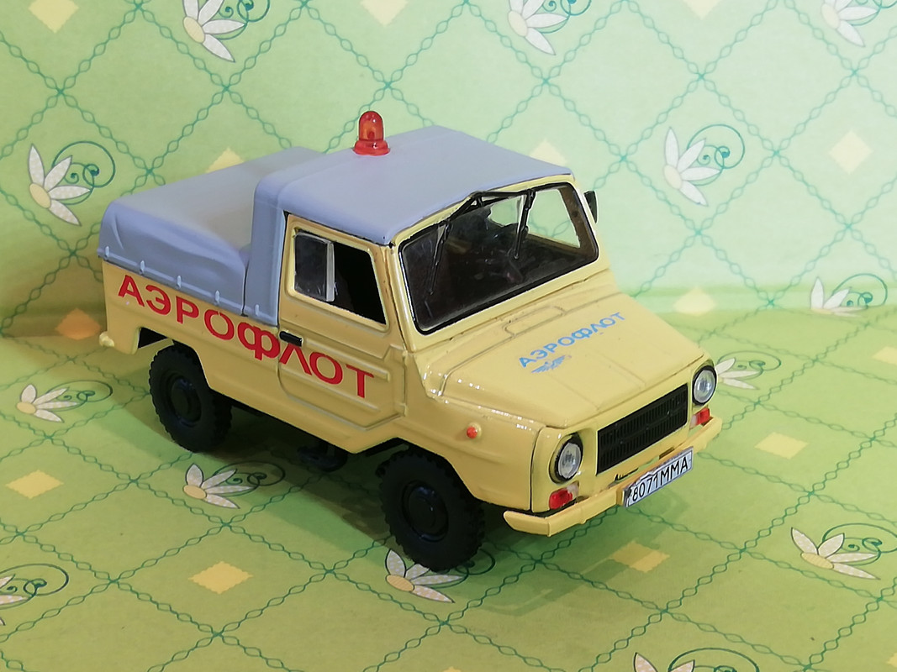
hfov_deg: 31.7
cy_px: 336
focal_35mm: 61
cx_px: 448
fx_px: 1581
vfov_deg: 24.0
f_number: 2.2
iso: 125
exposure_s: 1/33.3
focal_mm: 3.46
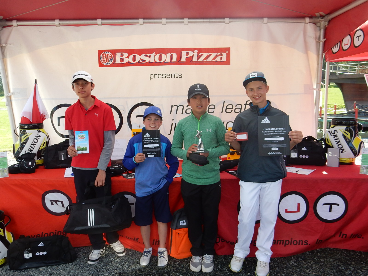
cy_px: 138
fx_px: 319
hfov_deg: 60.0
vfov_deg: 46.8
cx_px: 184
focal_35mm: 30
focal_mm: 5.4
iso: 125
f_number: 4
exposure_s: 1/200
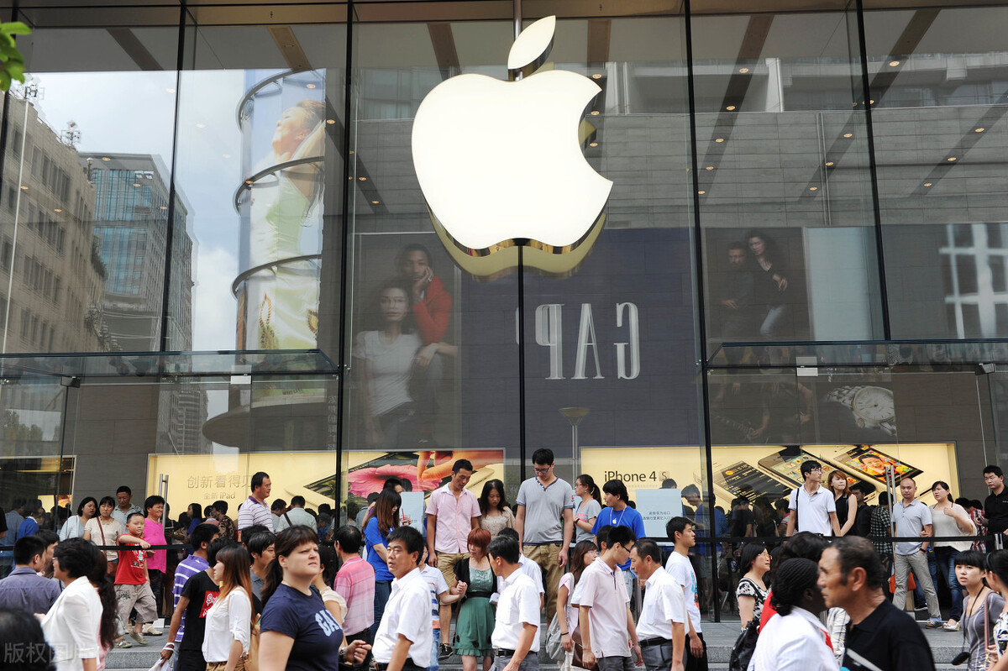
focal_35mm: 36
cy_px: 336
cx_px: 504
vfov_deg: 36.8
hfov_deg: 53.2
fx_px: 1008
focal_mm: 36
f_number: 8
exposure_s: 1/125
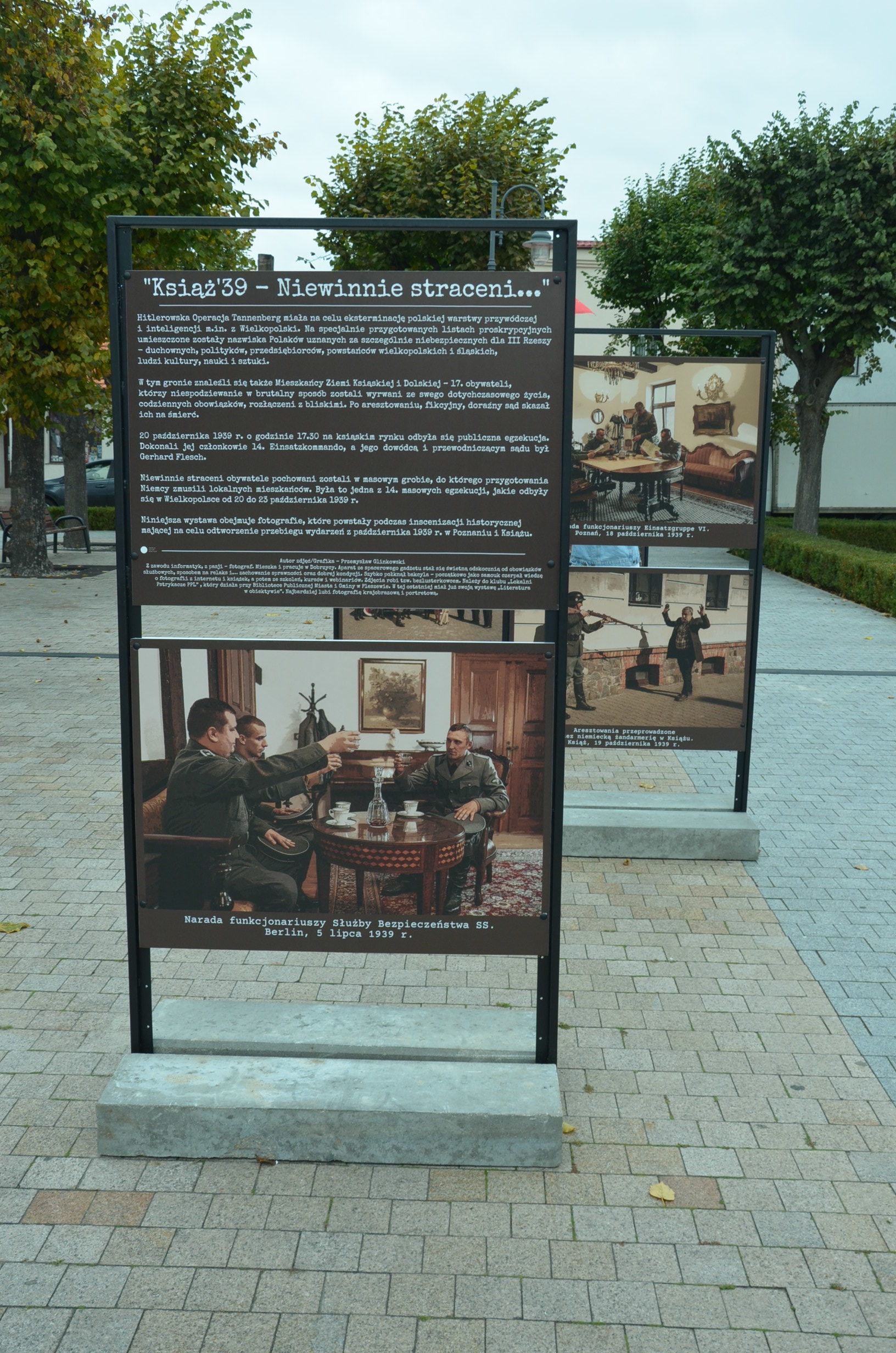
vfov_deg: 53.2
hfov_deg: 36.7
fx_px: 1350
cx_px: 448
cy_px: 676
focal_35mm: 36
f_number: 7.1
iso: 400
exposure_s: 1/200
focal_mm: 24
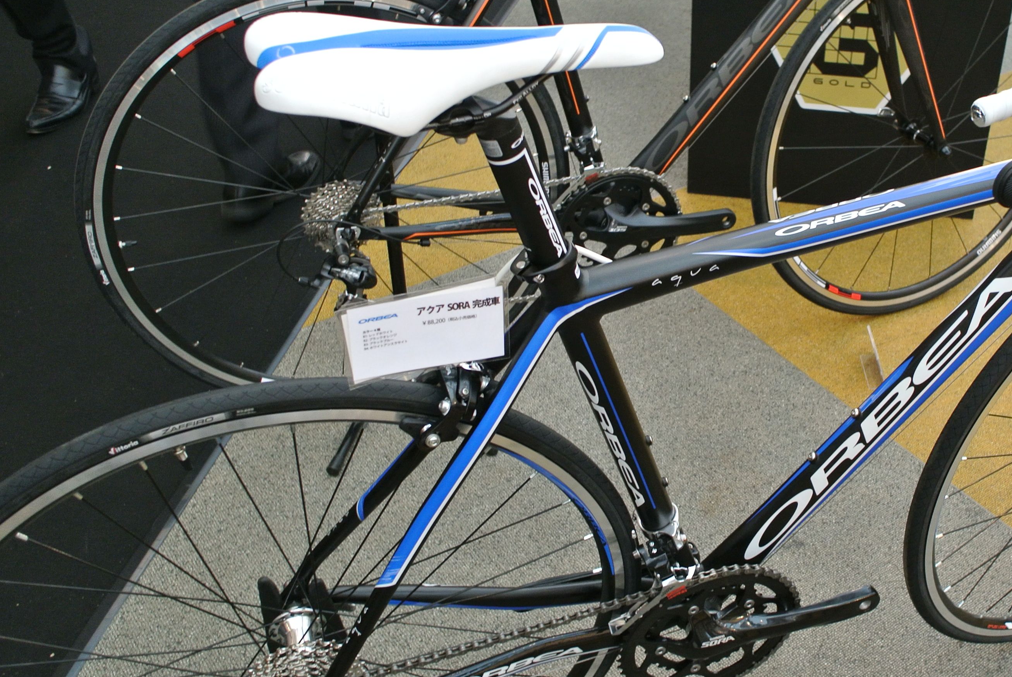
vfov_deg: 33.5
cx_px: 719
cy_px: 363
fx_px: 1126
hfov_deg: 47.2
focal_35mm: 40
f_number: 2.8
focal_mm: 10
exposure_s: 1/40
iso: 400
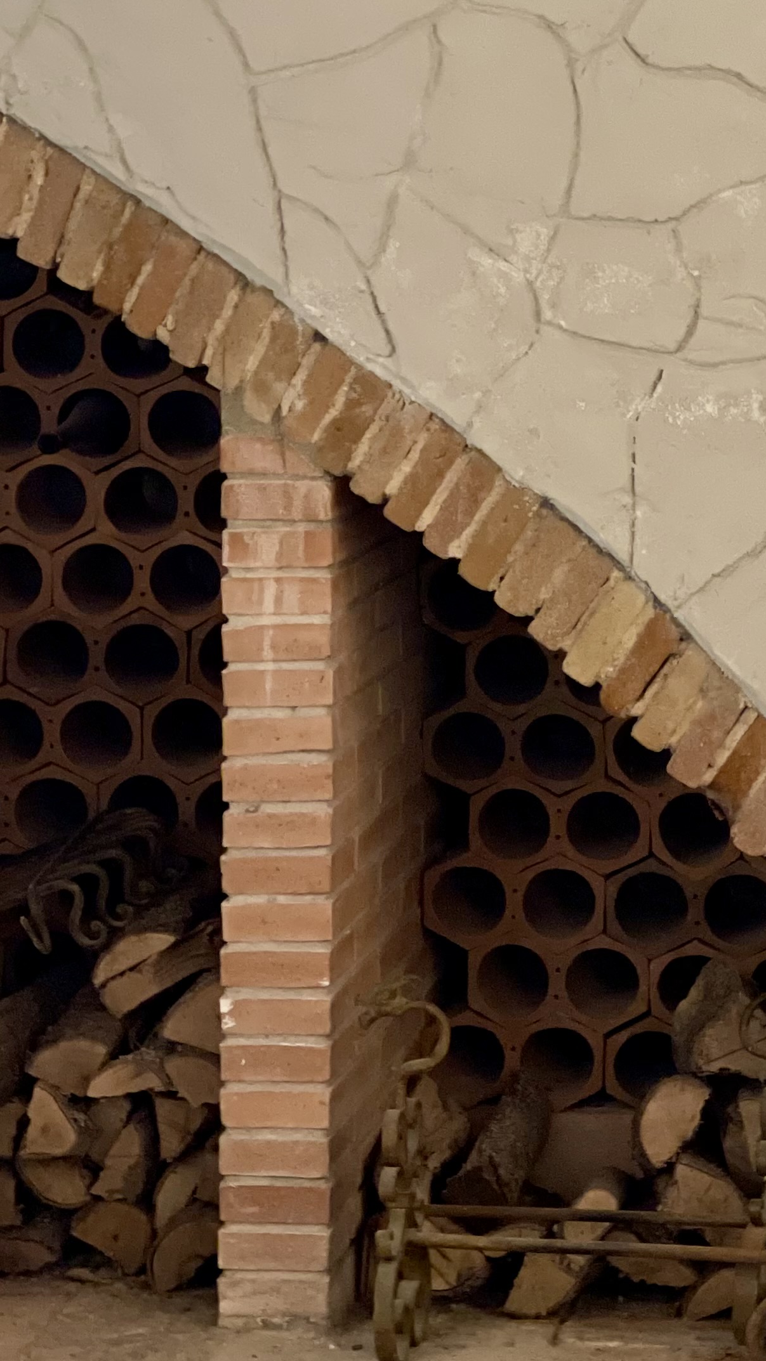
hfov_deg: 9.2
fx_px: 4731
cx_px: 827
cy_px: 269
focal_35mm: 131
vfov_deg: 16.3
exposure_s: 1/14
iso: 400
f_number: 2.2
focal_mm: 7.5
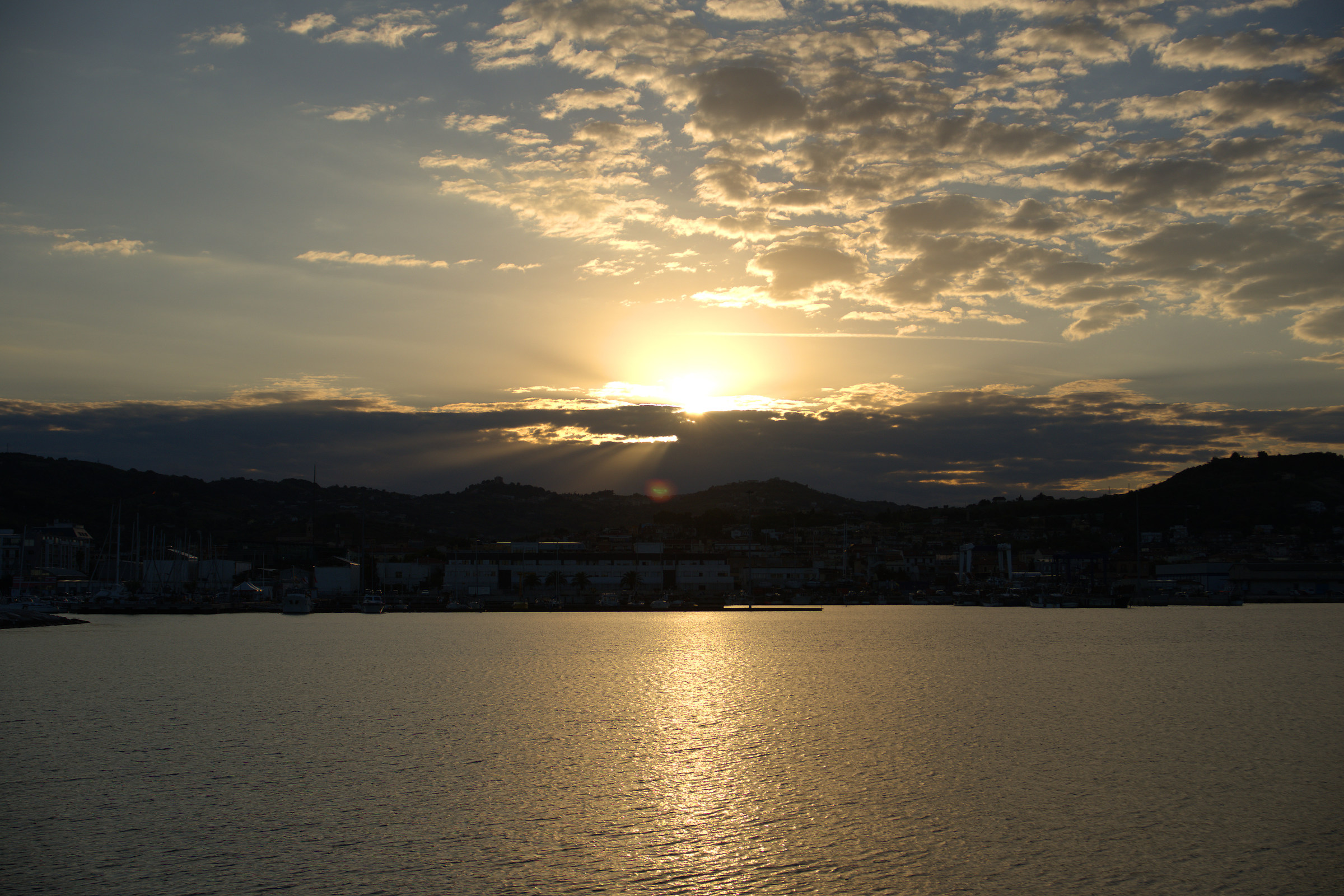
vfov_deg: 27.0
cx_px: 672
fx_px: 1867
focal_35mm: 50
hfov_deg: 39.6
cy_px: 448
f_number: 8
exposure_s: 1/800
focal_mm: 50
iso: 100
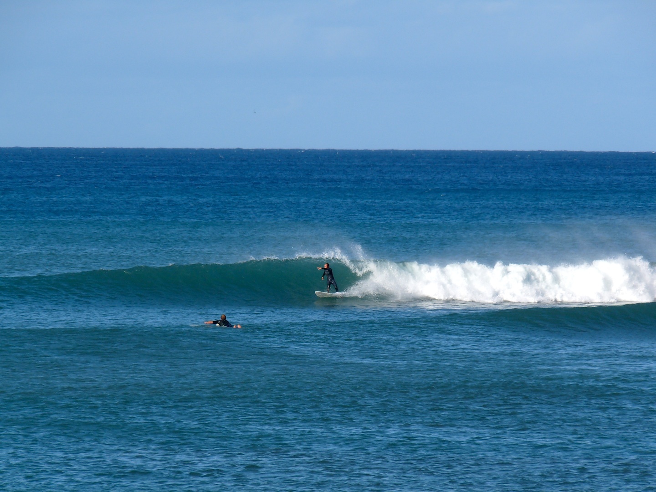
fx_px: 6349
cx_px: 328
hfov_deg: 5.9
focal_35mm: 335
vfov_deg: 4.4
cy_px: 246
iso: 100
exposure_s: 1/500
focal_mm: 59.5
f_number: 6.3
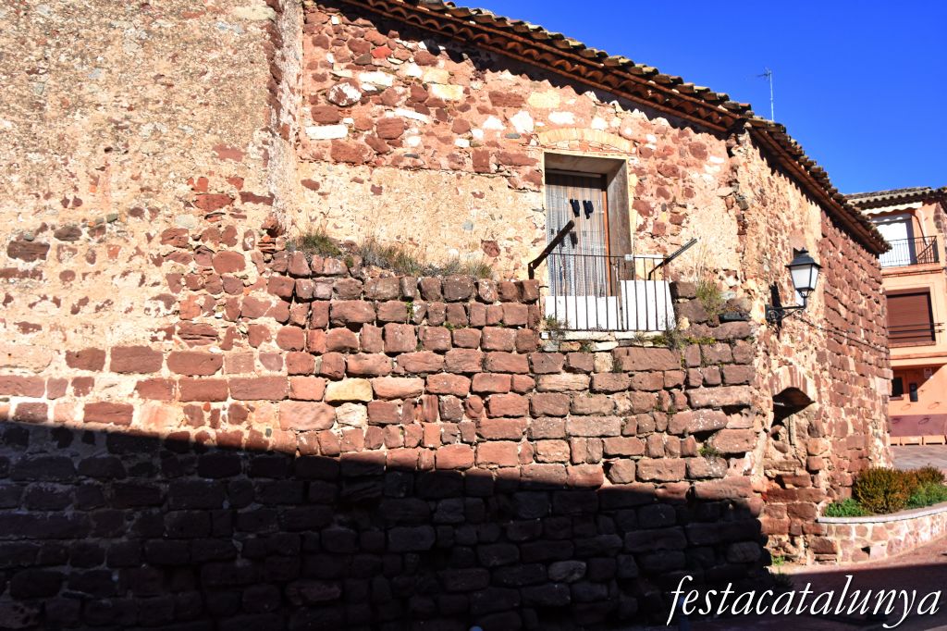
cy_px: 316
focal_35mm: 32
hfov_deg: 59.5
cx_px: 474
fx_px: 828
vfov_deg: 41.7
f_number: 11
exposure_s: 1/500
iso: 400
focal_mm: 21
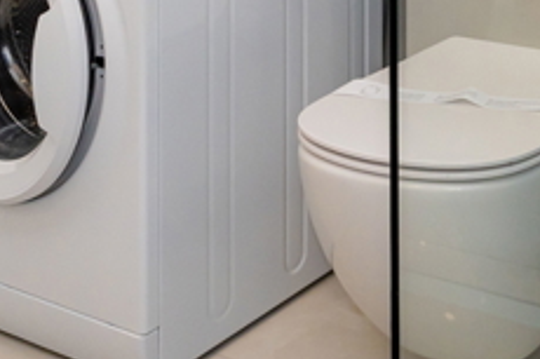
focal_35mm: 73
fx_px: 1094
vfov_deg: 15.9
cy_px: -284
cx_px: 540
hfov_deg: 26.3
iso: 640
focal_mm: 14
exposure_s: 1/60
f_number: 7.1
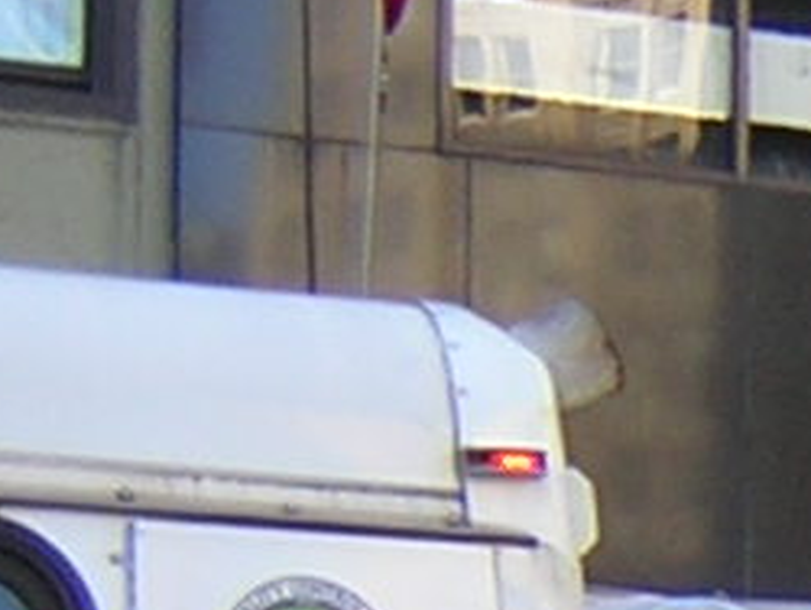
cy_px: 970
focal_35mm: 230
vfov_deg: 6.4
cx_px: 1950
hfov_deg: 8.0
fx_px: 5394
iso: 100
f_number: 2.6
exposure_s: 1/118
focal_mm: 4.7
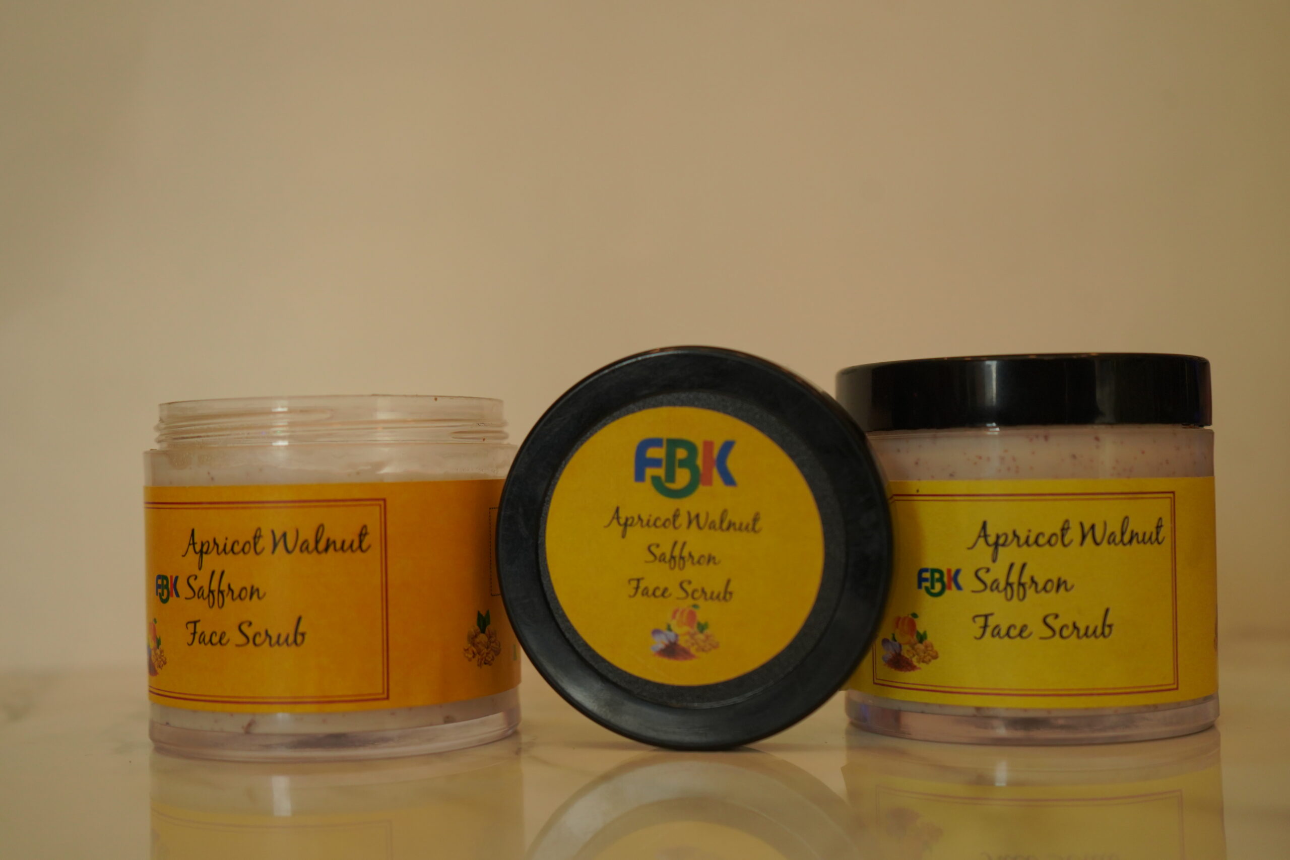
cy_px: 430
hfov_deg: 44.5
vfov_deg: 30.5
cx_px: 645
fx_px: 1577
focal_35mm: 44
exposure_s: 1/640
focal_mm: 44
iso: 1600
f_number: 4.5
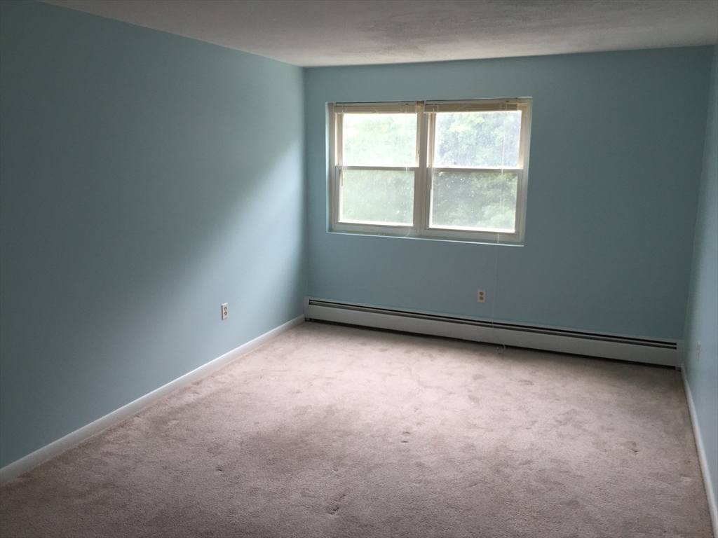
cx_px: 359
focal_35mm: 29
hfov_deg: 61.7
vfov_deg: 48.2
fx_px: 602
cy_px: 269
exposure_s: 1/120
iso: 40
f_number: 2.2
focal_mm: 4.15
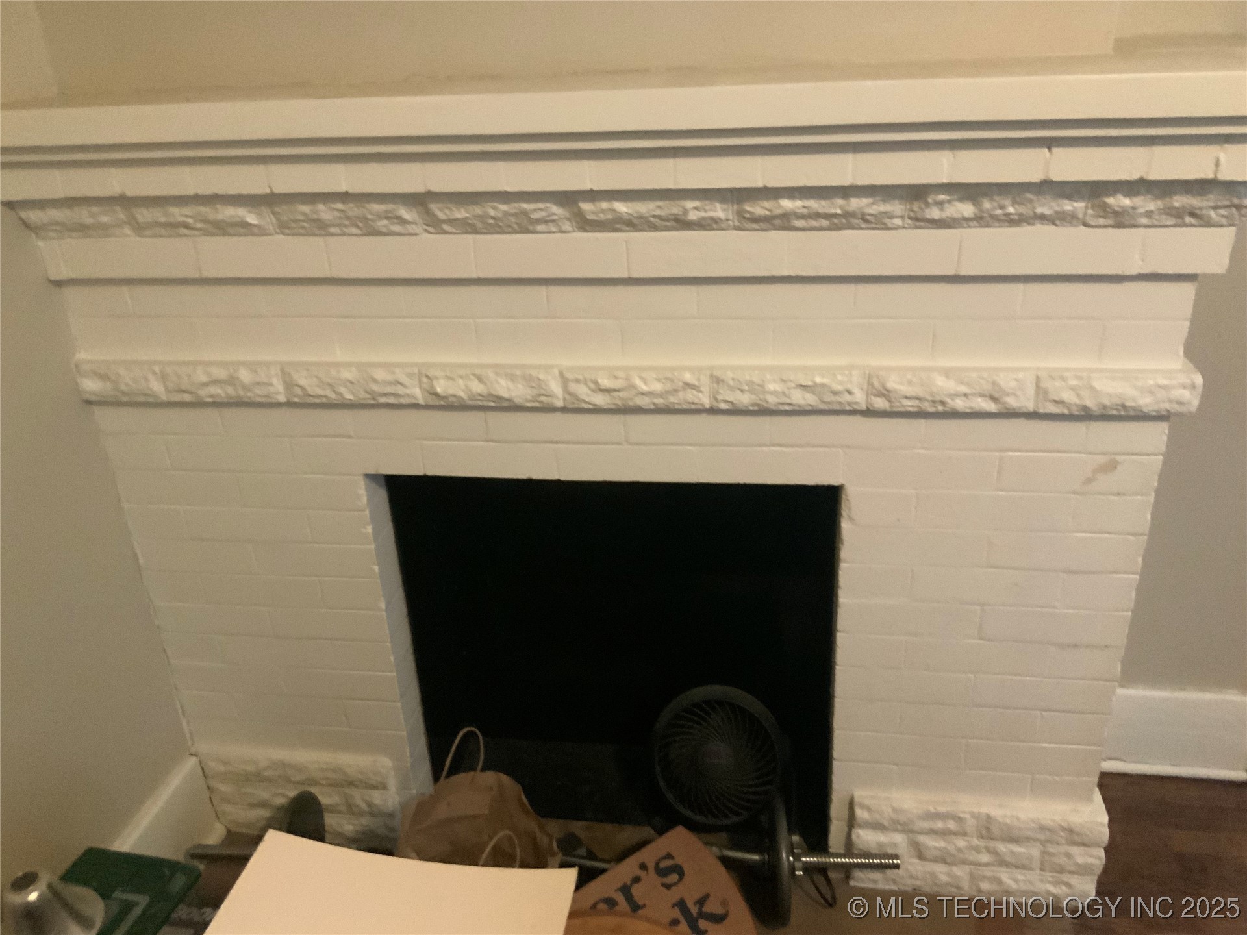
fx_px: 1045
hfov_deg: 61.7
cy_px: 468
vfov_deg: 48.2
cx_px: 624
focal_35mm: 29
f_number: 1.8
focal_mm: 3
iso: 500
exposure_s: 1/30
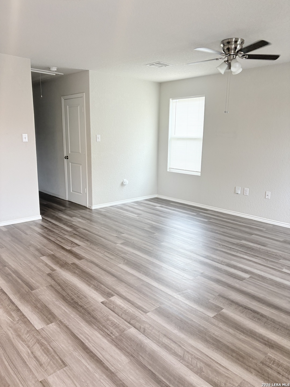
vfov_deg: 67.3
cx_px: 145
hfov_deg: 53.1
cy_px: 194
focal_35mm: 26
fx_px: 290
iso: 125
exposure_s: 1/124
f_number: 1.6
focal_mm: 5.96
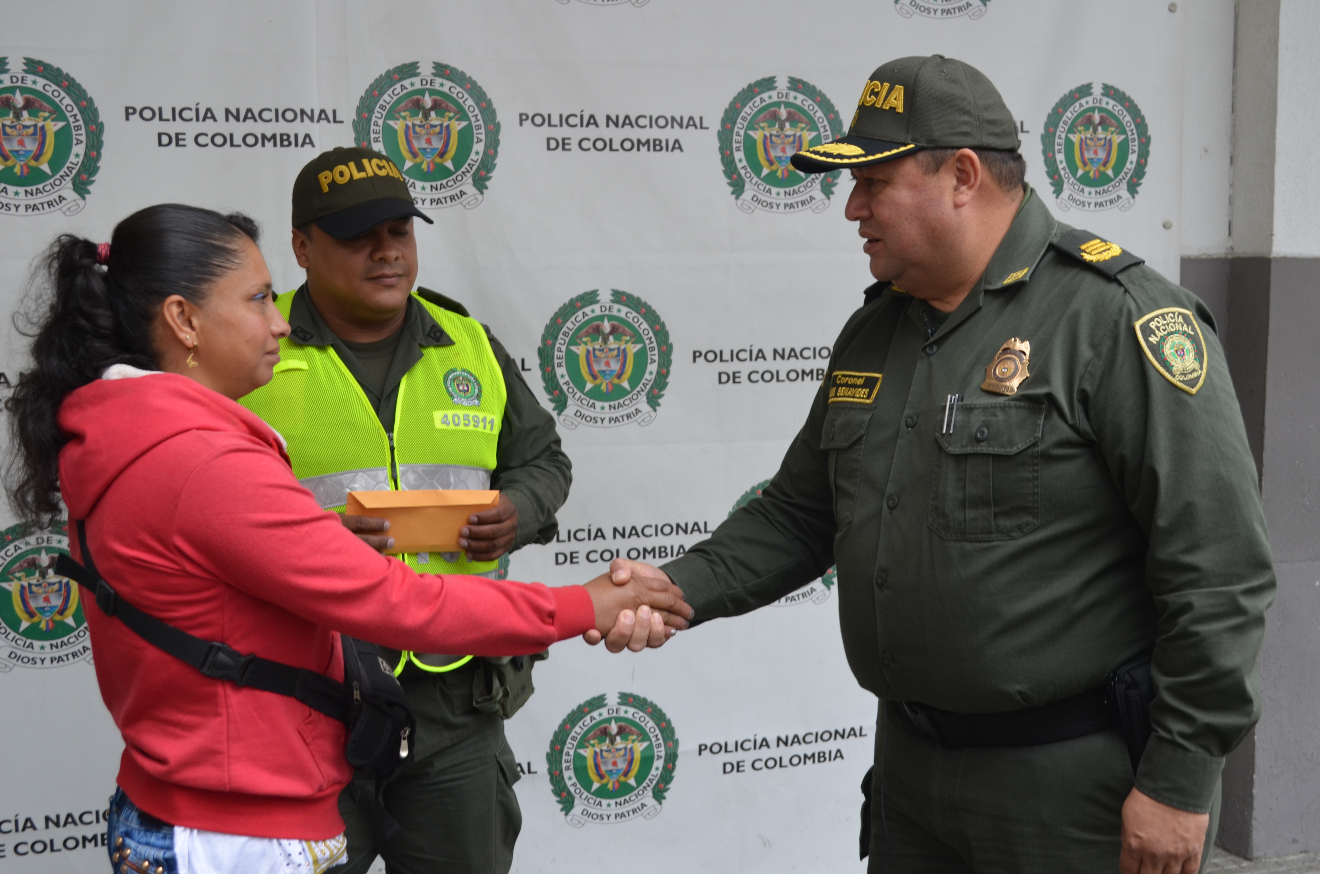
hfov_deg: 41.2
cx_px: 660
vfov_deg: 28.0
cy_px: 437
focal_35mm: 48
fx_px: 1756
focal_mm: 32
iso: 360
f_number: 5.6
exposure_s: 1/125
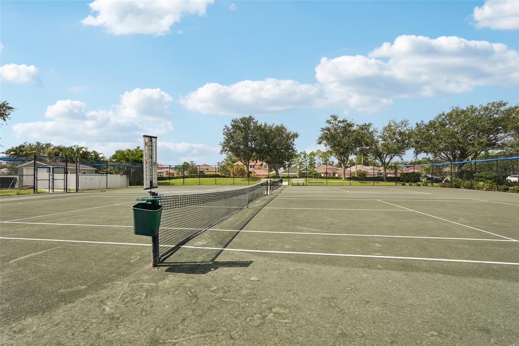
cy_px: 173
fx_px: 231
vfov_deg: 73.7
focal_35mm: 16
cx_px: 260
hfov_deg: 96.7
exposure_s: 1/1000
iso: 400
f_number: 8
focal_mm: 16
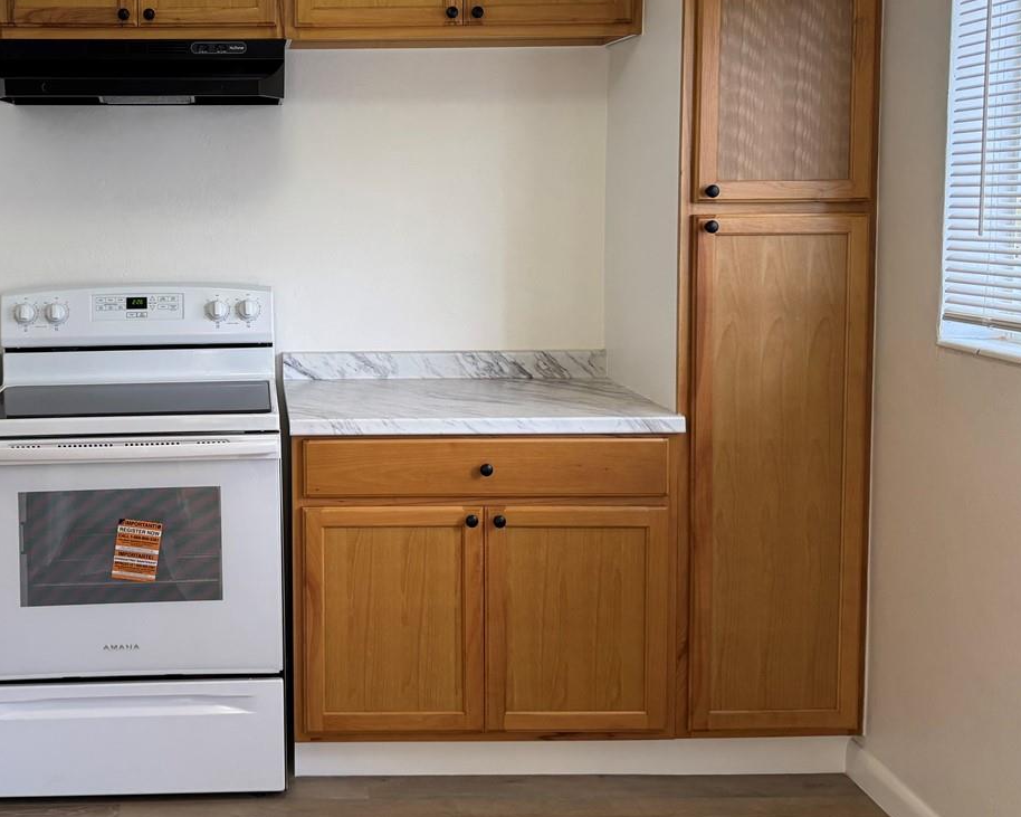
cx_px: 266
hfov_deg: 43.5
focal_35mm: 41
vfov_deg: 36.1
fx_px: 1239
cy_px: 277
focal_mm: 6.76
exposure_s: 1/120
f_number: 1.78
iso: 200
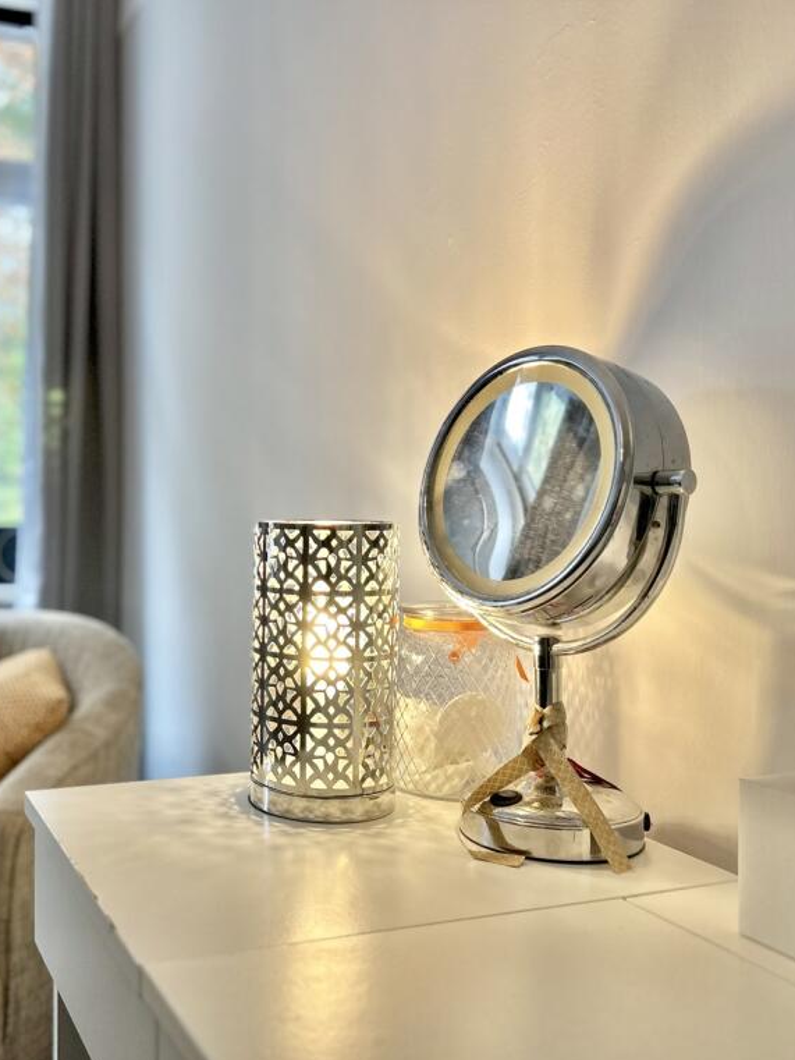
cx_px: 181
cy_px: 533
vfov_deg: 52.6
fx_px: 1071
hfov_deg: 39.4
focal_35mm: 35
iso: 80
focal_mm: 5.7
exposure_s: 1/100
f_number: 1.5
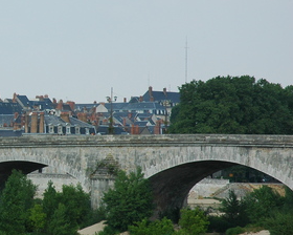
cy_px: 110
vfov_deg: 6.9
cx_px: -38
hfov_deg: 8.5
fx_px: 1951
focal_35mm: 225
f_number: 10
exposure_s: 1/250
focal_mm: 70
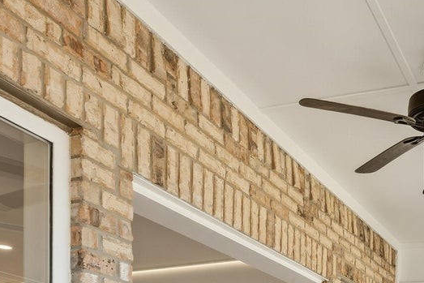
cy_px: 413
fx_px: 554
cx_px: 399
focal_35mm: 47
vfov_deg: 23.5
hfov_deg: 38.4
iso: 160
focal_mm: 16
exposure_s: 1/1000
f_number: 8
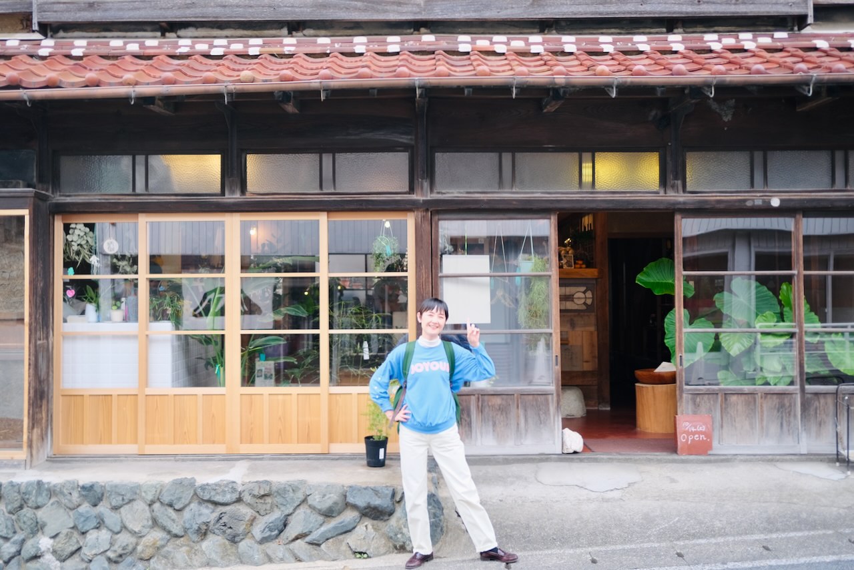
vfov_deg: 37.9
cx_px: 427
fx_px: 830
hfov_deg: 54.4
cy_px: 285
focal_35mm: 35
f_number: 1.4
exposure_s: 1/550
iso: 320
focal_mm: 23
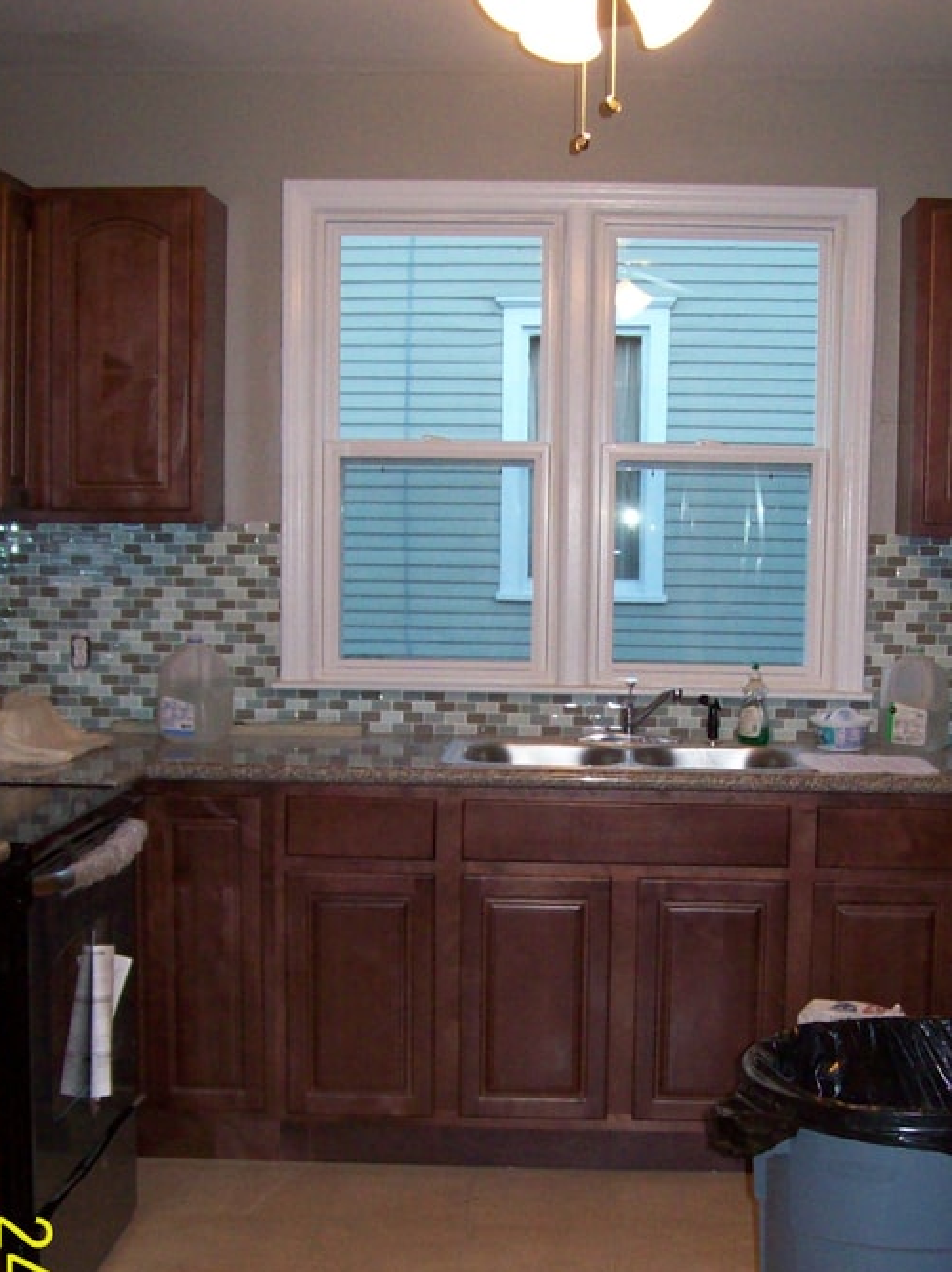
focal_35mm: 54
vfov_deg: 35.4
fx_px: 1983
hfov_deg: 26.9
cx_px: 598
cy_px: 770
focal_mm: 6
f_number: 2.7
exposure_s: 1/64
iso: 200
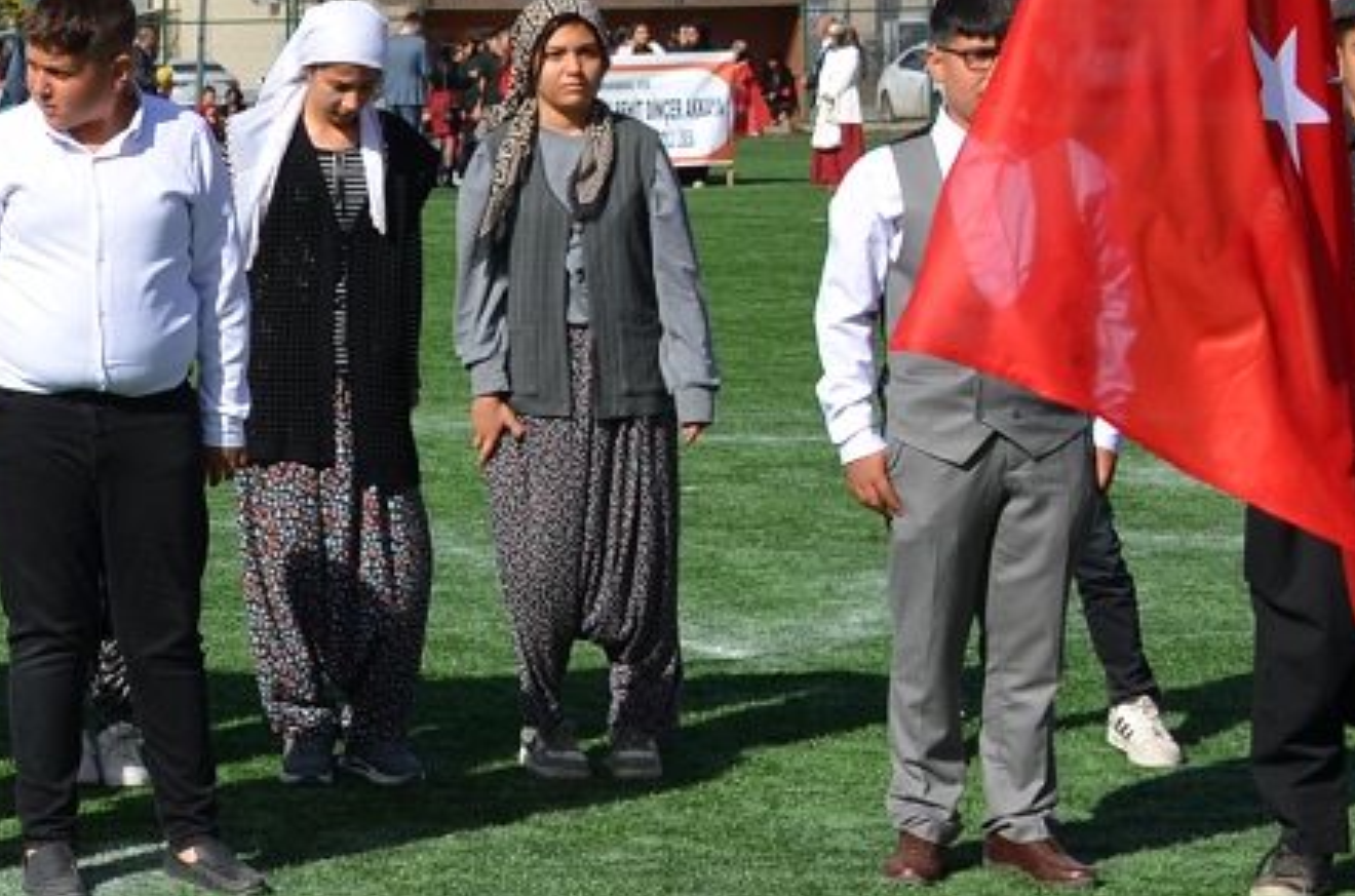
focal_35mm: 118
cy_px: 263
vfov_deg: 11.6
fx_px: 4419
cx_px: -674
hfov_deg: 16.0
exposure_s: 1/250
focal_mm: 23
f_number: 8
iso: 100
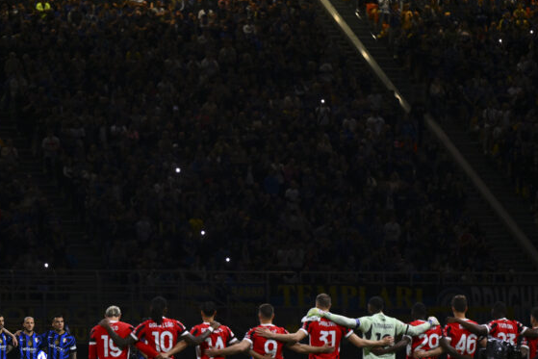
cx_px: 178
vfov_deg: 4.7
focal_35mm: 293
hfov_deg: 7.0
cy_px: 245
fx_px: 4380
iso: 2000
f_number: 2.8
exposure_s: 1/320
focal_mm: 160
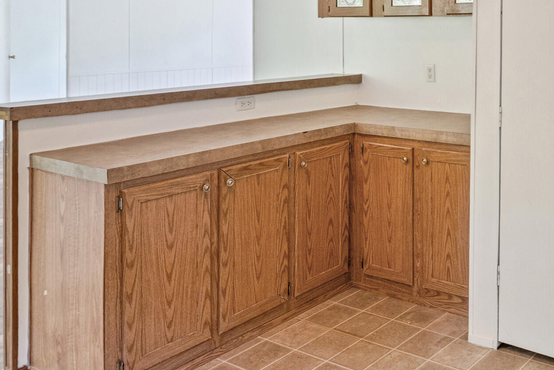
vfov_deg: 32.9
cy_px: -1
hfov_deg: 43.0
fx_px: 569
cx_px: 578
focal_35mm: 37
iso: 800
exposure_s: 1/8
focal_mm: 16
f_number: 9
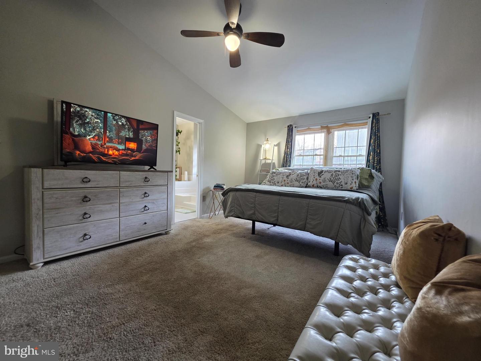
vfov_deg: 89.9
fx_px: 181
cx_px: 240
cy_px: 180
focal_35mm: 13
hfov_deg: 106.2
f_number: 1.9
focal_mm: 2.2
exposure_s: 1/60
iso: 250
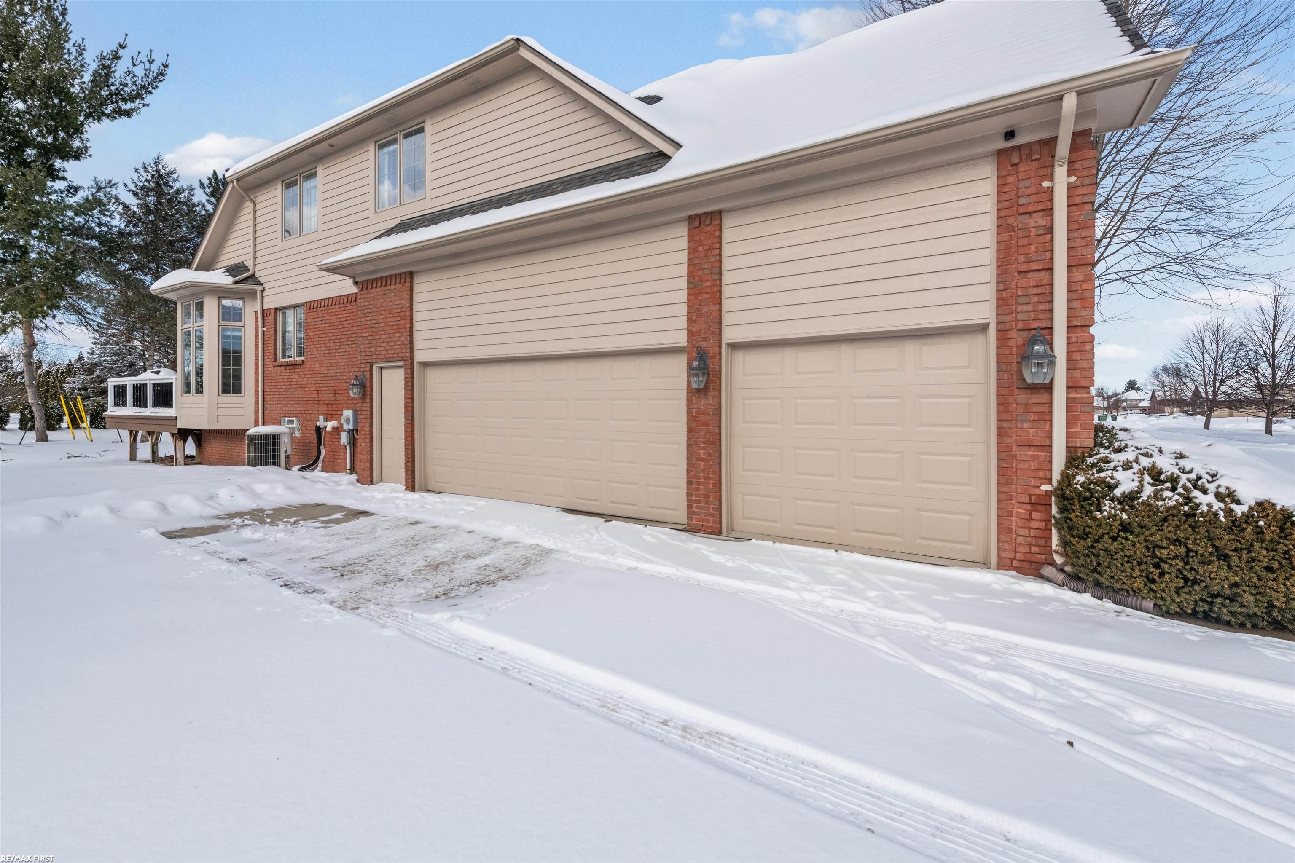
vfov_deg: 81.2
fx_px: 504
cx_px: 648
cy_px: 432
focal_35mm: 14
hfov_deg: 104.3
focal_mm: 14
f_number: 10
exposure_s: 1/2000
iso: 500
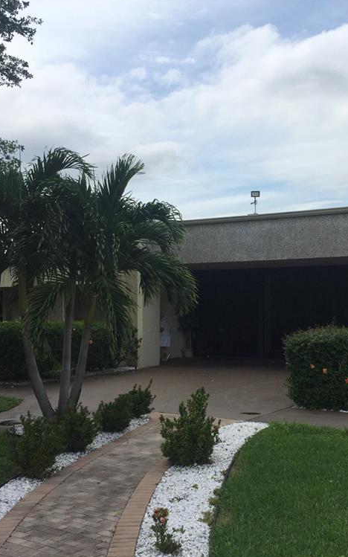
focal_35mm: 42
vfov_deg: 47.2
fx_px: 637
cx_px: 251
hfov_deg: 30.1
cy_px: 281
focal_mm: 4.15
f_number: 2.2
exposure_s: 1/2475
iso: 32
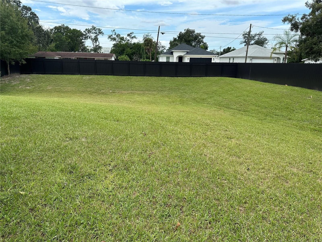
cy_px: 121
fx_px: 223
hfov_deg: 71.6
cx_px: 161
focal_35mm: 24
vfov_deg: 56.8
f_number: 1.78
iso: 80
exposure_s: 1/1664
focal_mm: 6.86
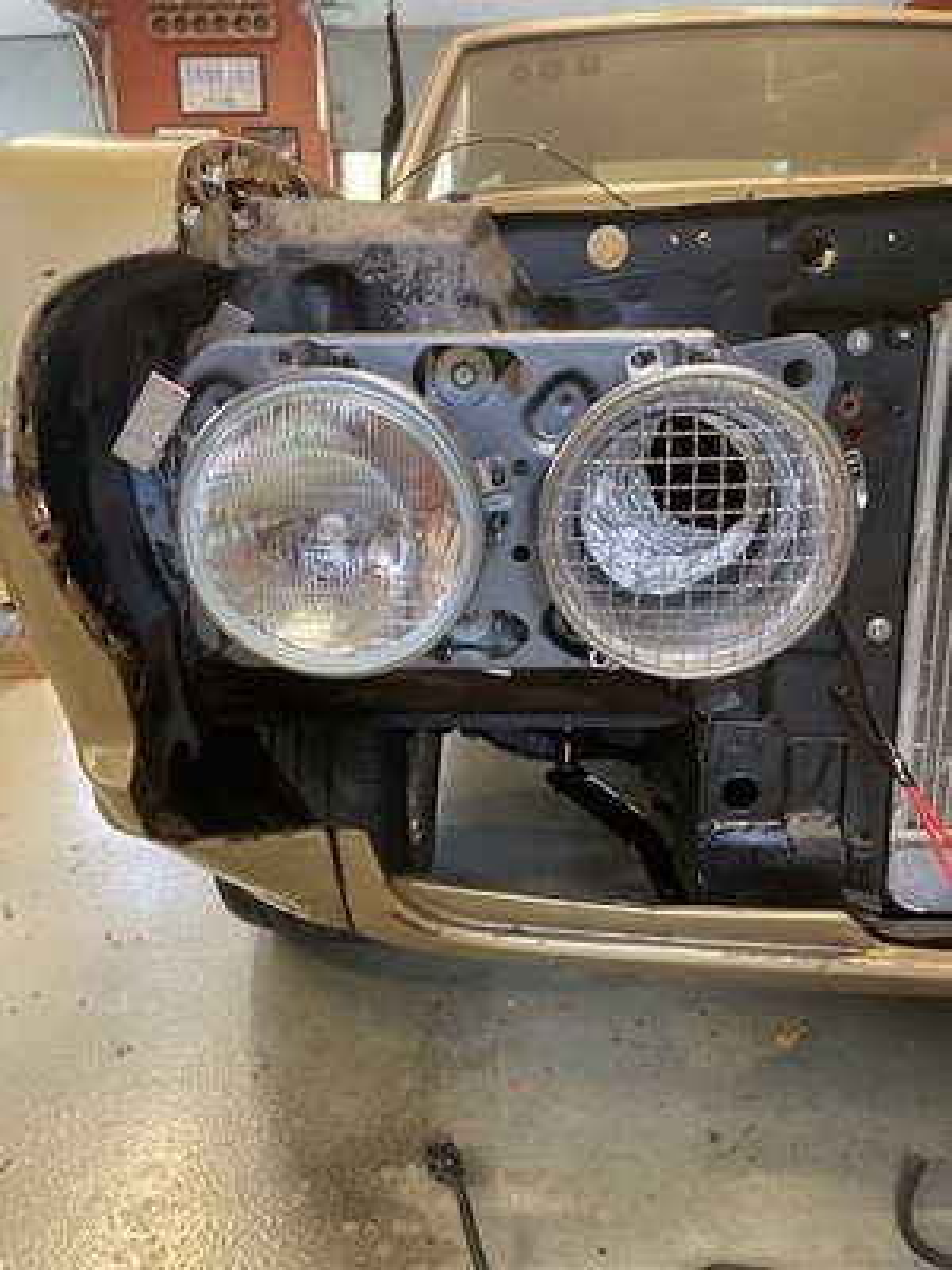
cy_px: 635
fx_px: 1027
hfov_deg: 49.7
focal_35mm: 28
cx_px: 476
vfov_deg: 63.4
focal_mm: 3.99
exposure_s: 1/60
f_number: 1.8
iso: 250
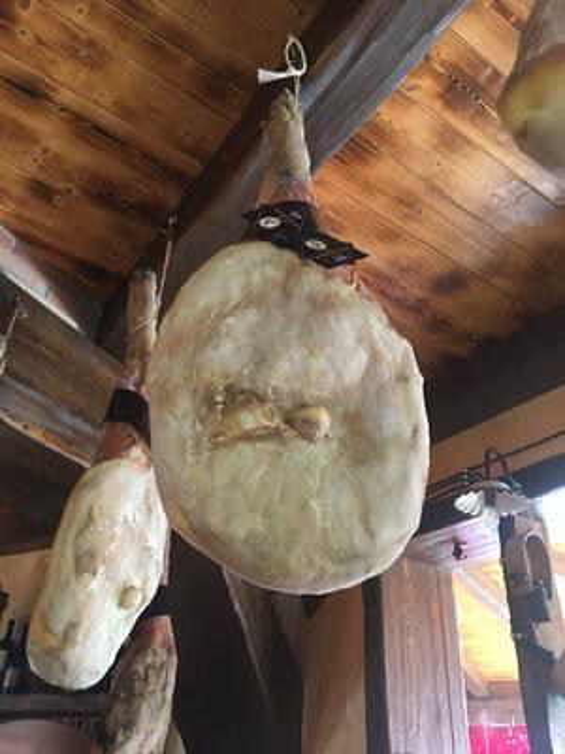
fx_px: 631
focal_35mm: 29
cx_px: 282
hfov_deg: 48.2
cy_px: 377
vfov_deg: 61.7
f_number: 2.2
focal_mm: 4.15
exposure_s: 1/33
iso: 160
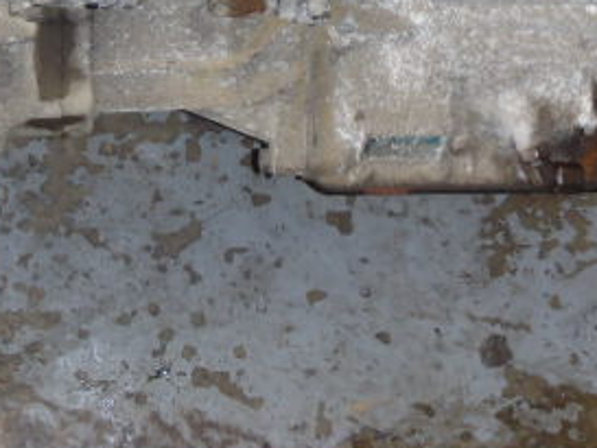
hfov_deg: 21.7
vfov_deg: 16.1
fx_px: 1536
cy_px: -61
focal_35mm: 89
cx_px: 114
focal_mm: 6.83
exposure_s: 1/40
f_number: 4.6
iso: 160
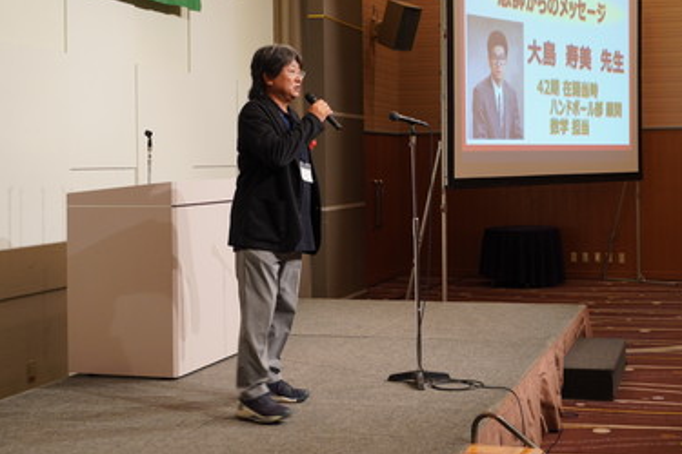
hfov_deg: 35.4
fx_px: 1061
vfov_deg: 24.1
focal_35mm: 56
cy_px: 153
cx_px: 426
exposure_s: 1/40
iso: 800
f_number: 5.6
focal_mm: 35
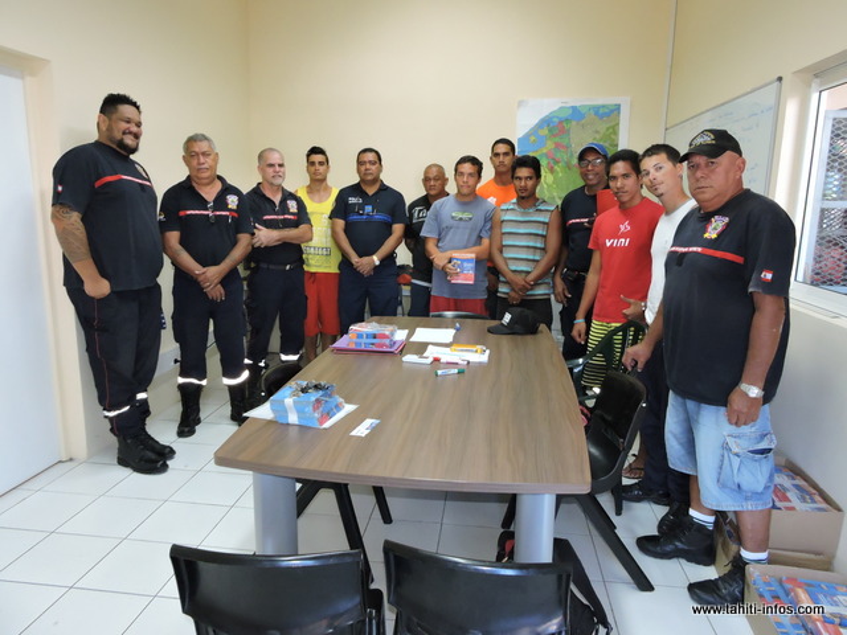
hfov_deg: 71.6
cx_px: 424
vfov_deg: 56.8
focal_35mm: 24
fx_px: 587
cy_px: 318
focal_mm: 4.3
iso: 800
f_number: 3.3
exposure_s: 1/80
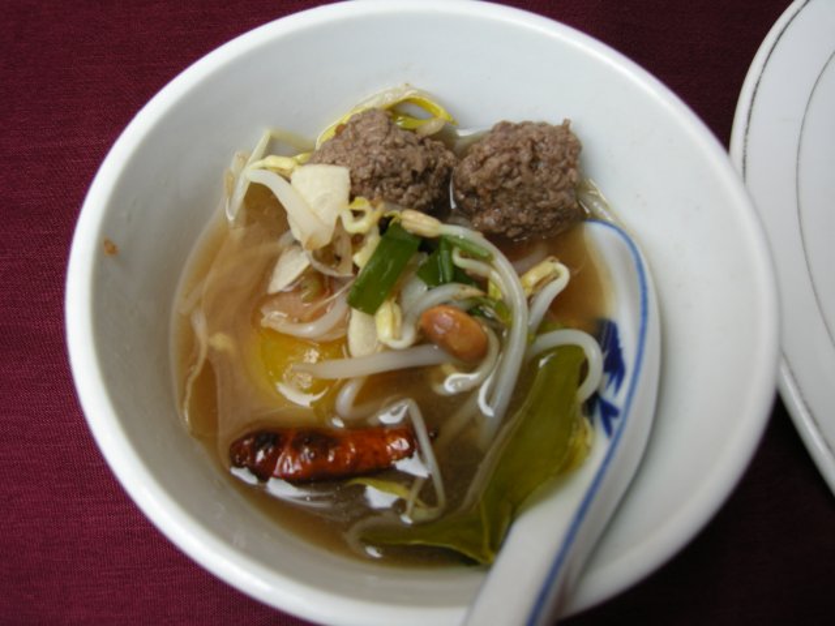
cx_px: 418
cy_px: 313
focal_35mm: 36
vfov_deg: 39.7
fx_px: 868
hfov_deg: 51.4
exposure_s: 1/70.1
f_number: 3.4
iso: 64
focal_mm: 7.5
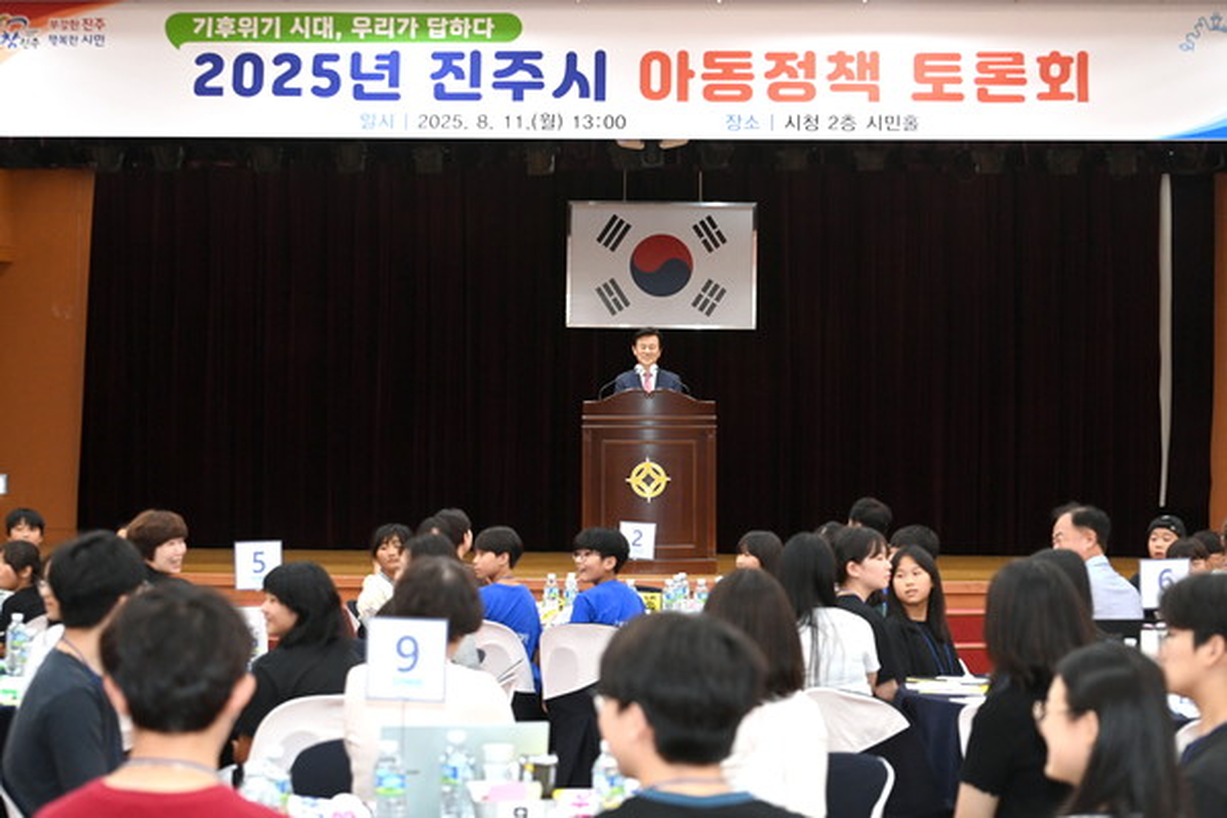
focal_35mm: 78
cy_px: 409
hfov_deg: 26.0
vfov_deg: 17.5
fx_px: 2658
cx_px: 614
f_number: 5.6
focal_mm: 78
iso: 5000
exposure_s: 1/250
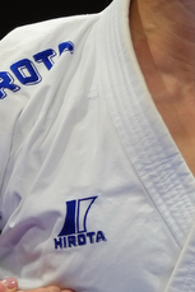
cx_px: 363
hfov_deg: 1.0
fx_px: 11438
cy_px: 528
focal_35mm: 1410
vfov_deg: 1.5
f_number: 2.8
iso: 200
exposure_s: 1/500
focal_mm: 135
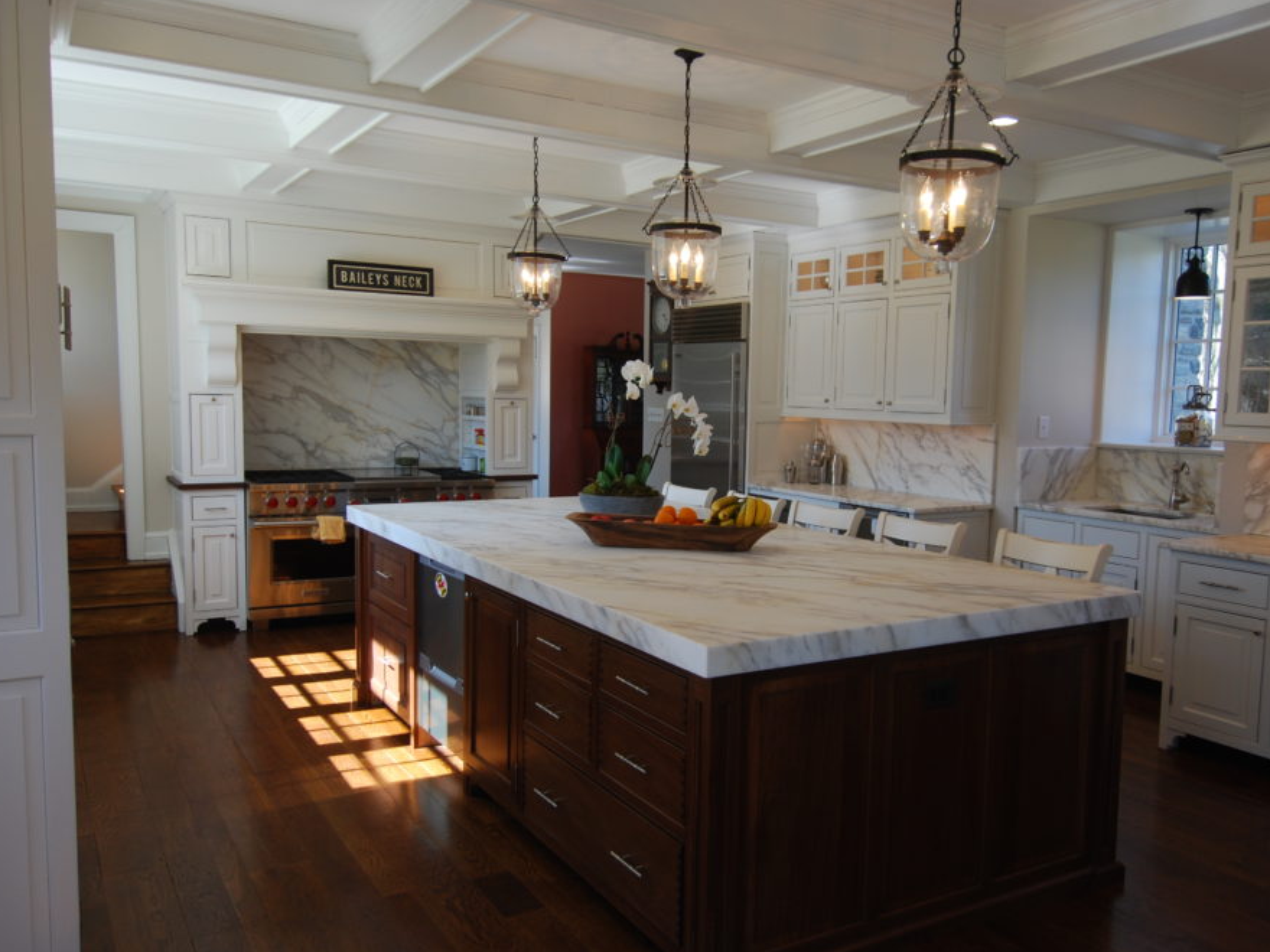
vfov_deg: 48.9
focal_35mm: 29
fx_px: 1048
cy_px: 491
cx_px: 696
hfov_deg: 62.3
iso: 200
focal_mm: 17
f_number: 4.5
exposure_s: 1/80
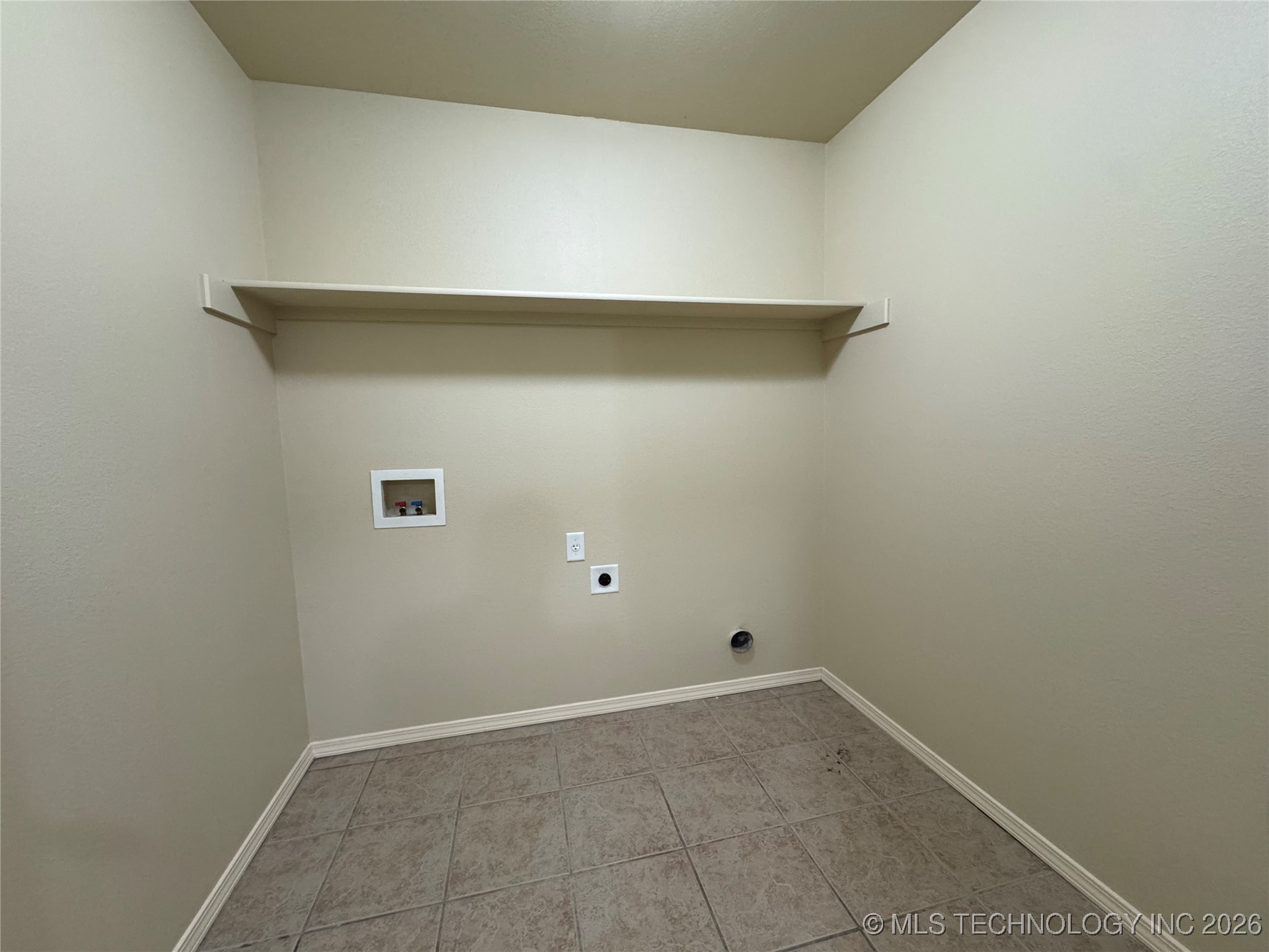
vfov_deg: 85.7
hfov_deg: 102.1
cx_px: 634
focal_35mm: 14
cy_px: 476
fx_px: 513
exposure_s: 1/60
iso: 250
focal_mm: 2.22
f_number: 2.2
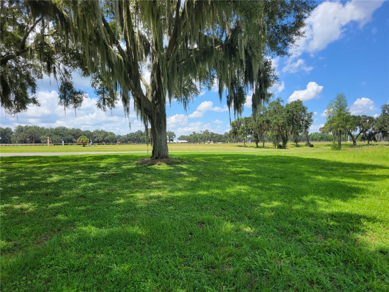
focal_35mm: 26
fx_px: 292
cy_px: 146
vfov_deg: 53.1
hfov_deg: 67.3
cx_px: 194
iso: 40
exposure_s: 1/1546
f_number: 1.8
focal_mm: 5.4
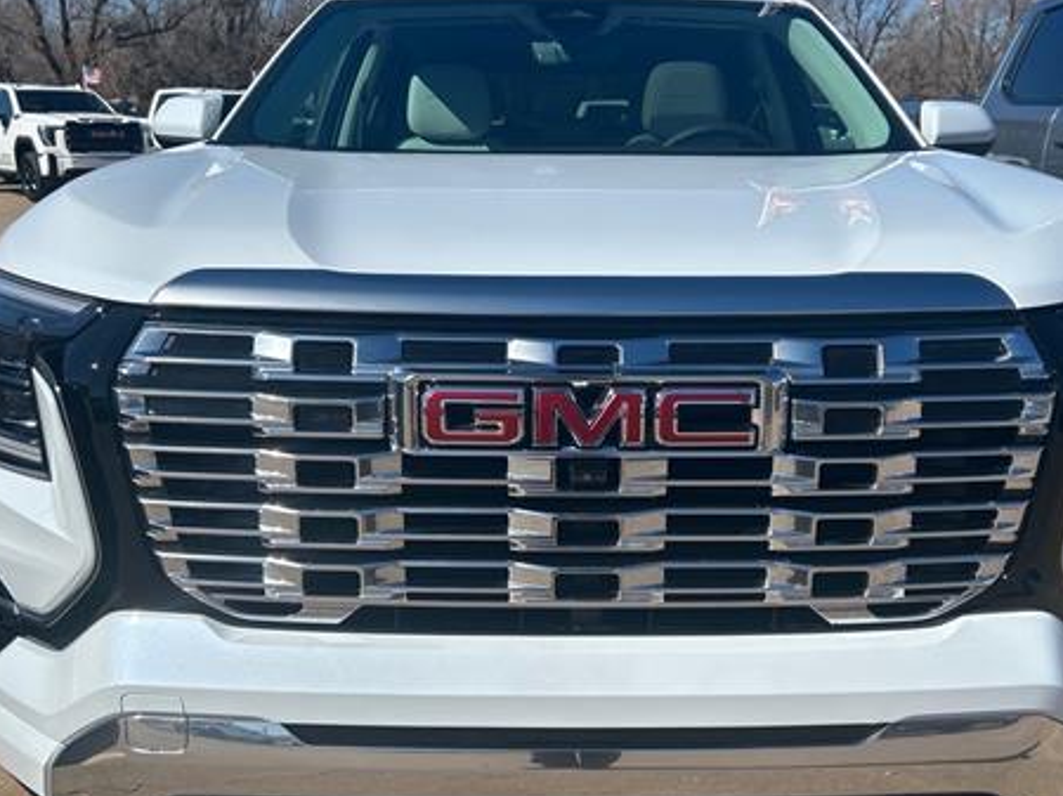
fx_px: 1136
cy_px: 394
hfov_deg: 50.1
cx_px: 583
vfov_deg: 38.6
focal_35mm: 37
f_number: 1.5
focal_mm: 5.7
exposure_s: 1/6579
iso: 50
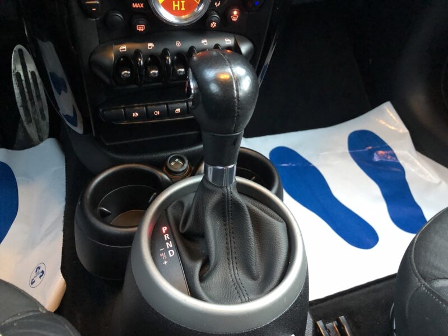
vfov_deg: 49.7
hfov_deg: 63.4
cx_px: 224
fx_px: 362
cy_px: 168
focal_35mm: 28
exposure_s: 1/4
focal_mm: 4
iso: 100
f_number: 1.8
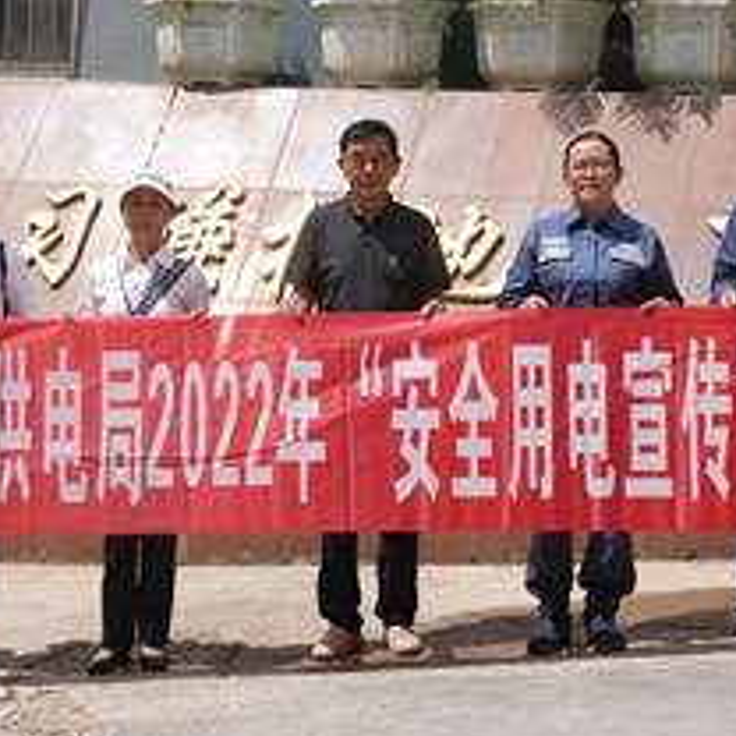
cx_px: 361
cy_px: 272
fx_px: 2165
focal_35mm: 90
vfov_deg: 19.3
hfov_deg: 19.3
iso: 80
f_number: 4.5
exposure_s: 1/800
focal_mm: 49
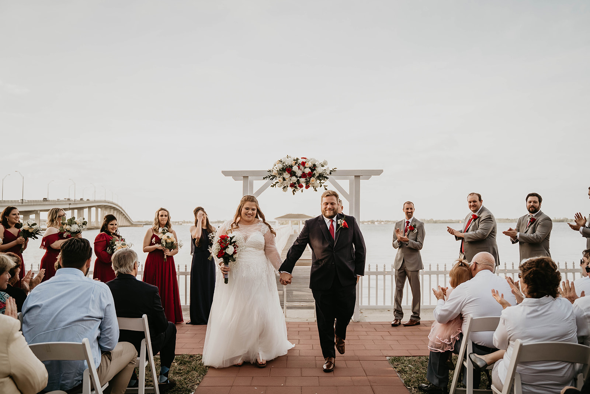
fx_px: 524
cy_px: 197
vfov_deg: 41.1
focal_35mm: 32
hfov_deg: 58.7
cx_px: 295
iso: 200
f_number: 2.8
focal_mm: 32
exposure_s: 1/800
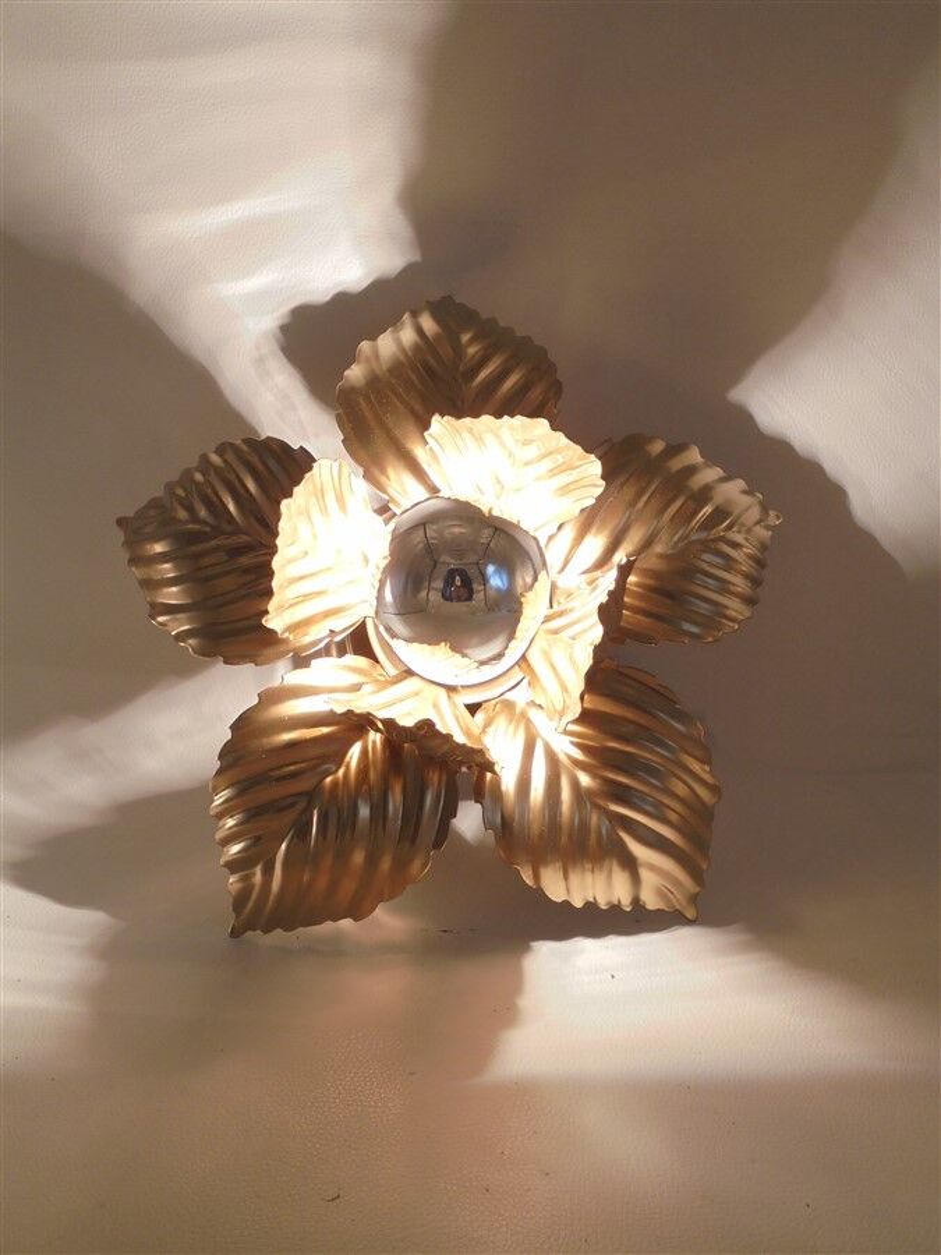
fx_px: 1232
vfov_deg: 54.0
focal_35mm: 34
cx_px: 470
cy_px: 628
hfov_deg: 41.8
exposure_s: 1/50
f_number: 4
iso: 100
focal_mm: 6.1
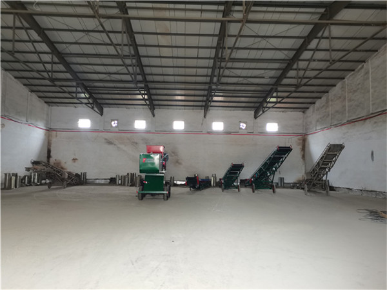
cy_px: 145
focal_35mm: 26
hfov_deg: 67.3
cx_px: 194
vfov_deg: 53.1
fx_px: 291
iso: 500
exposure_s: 1/33.3
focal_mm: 5.58
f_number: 1.8
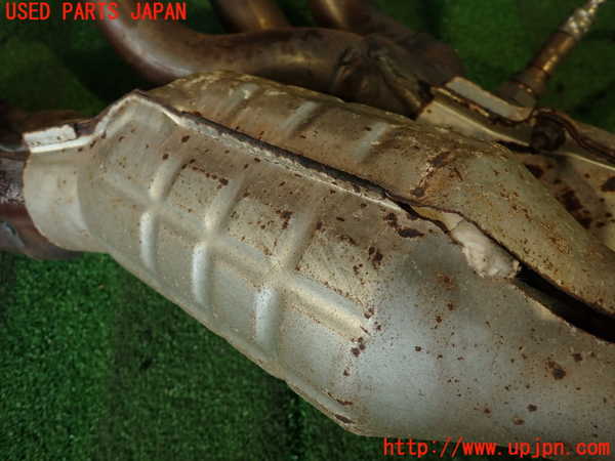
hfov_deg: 69.4
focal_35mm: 25
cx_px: 308
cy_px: 230
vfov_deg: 54.9
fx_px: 444
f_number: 2
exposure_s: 1/40
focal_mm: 4.5
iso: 200
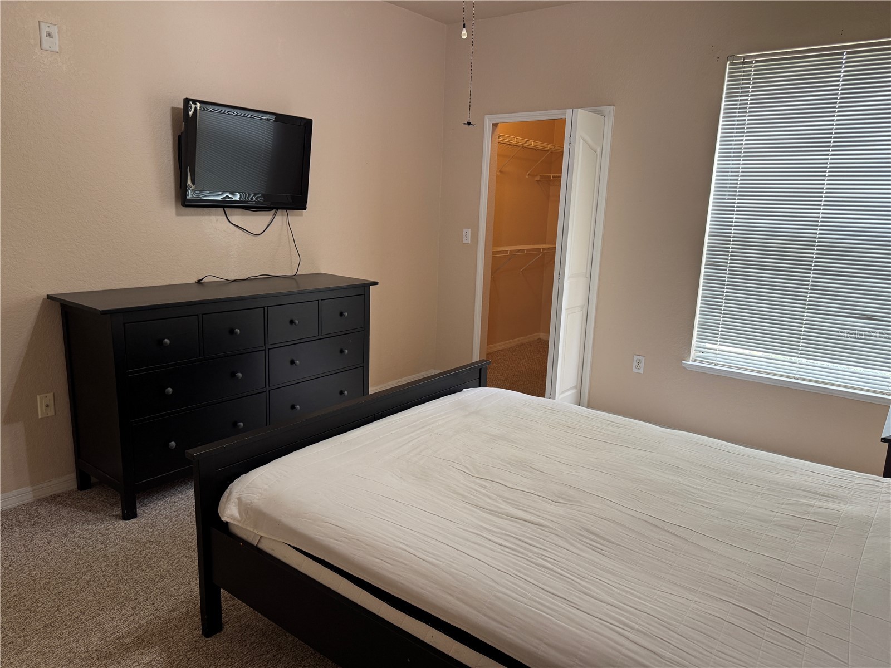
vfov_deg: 56.8
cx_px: 446
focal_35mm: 24
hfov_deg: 71.6
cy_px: 334
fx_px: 618
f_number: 1.78
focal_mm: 6.76
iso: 160
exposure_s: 1/60
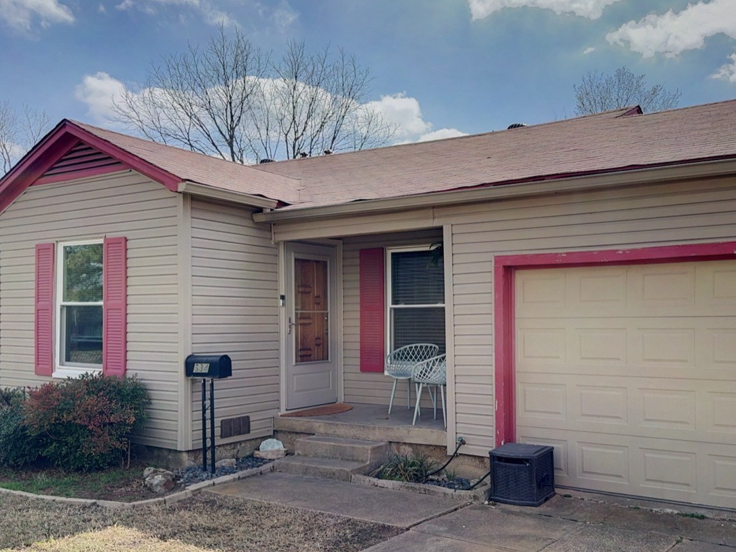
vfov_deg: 41.6
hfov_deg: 53.4
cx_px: 458
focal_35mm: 34
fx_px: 723
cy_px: 324
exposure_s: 1/5814
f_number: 1.78
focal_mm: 6.76
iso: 80
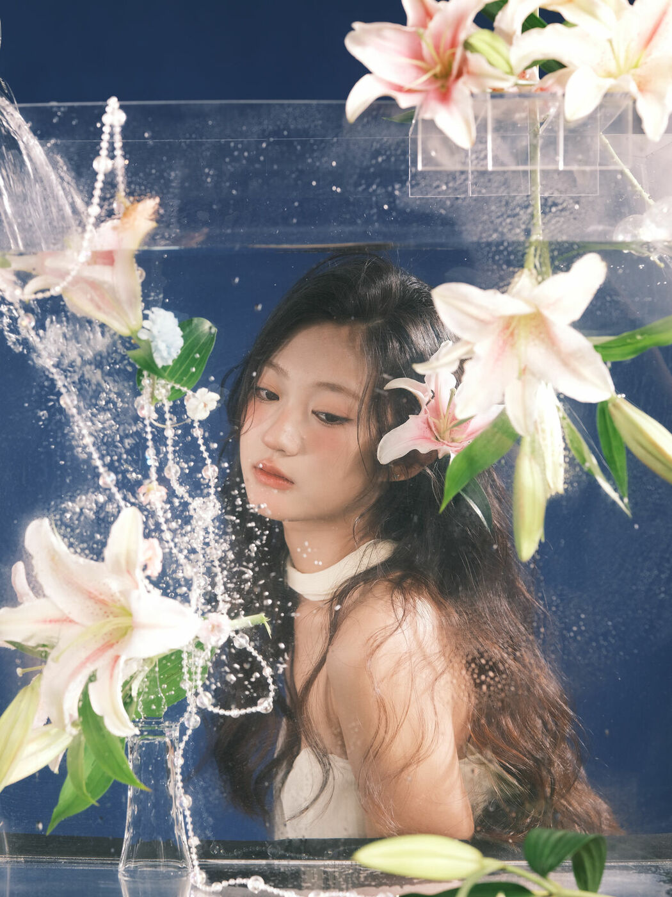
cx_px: 336
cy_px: 448
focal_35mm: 63
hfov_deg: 23.3
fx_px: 1631
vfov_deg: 30.7
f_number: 4.5
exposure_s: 1/125
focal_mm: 80
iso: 400
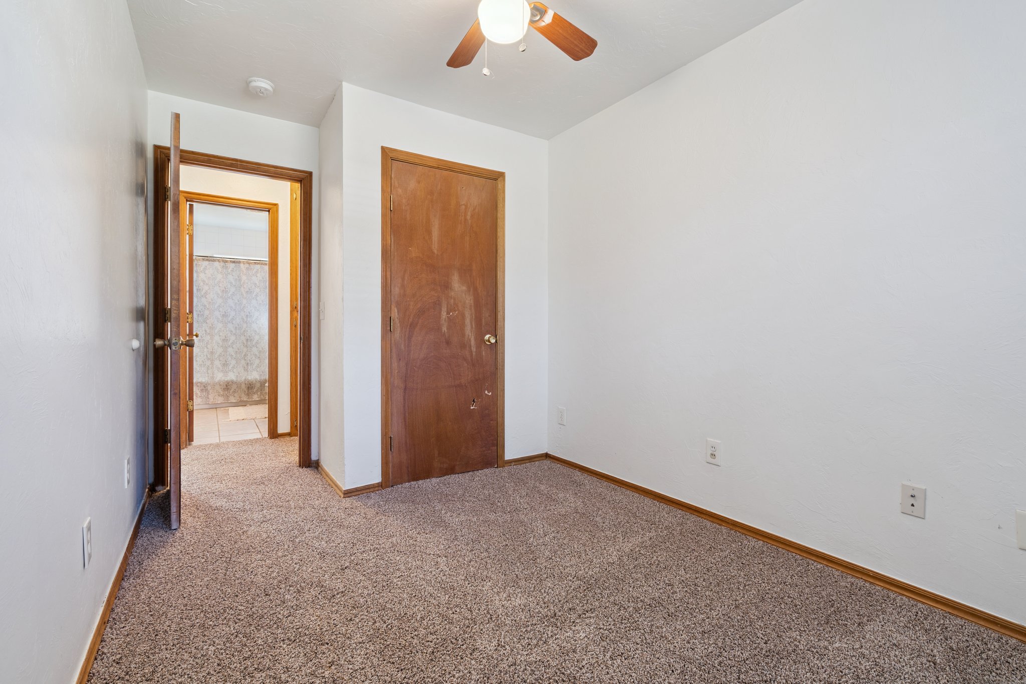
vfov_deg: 73.8
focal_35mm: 16
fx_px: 456
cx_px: 513
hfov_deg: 96.7
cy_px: 342
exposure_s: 1/4
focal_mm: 16
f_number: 7.1
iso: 200
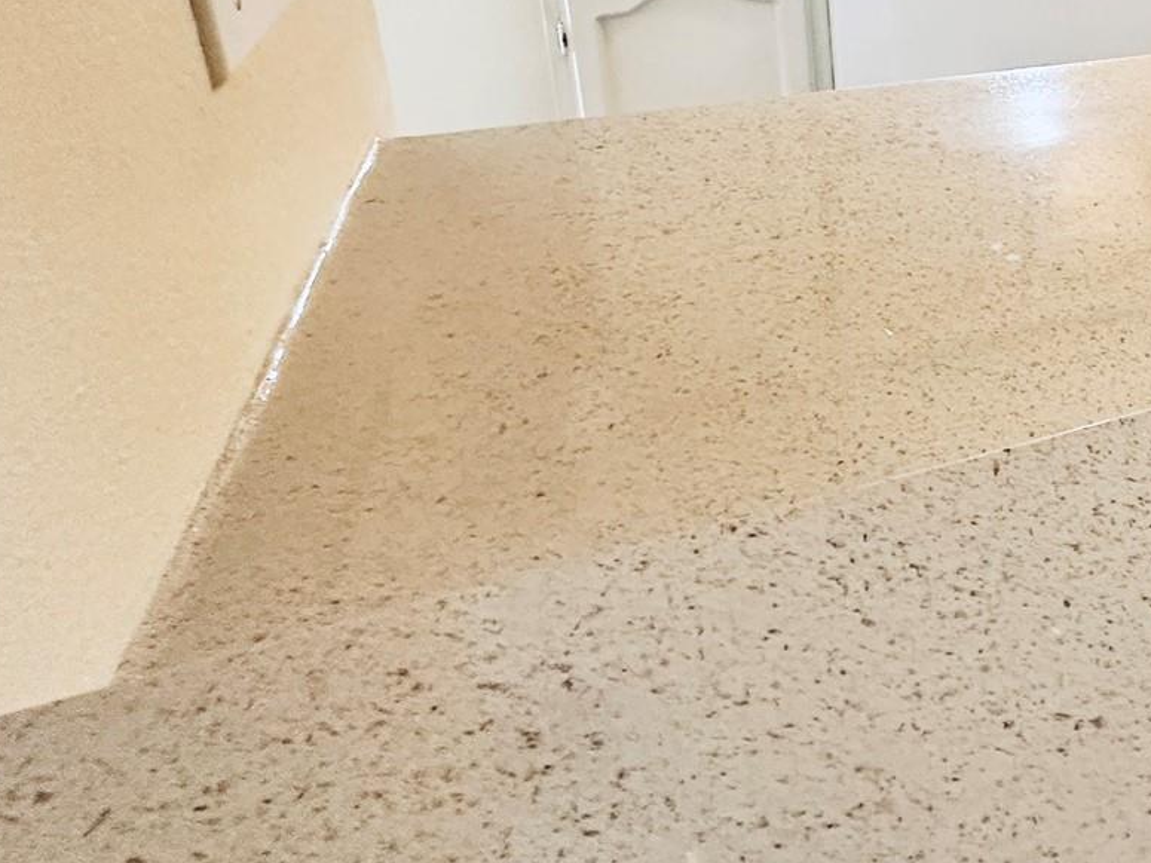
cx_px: 1406
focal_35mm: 37
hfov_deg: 37.1
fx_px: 1230
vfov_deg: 35.2
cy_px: 9
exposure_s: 1/60
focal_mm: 2.22
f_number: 2.2
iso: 250
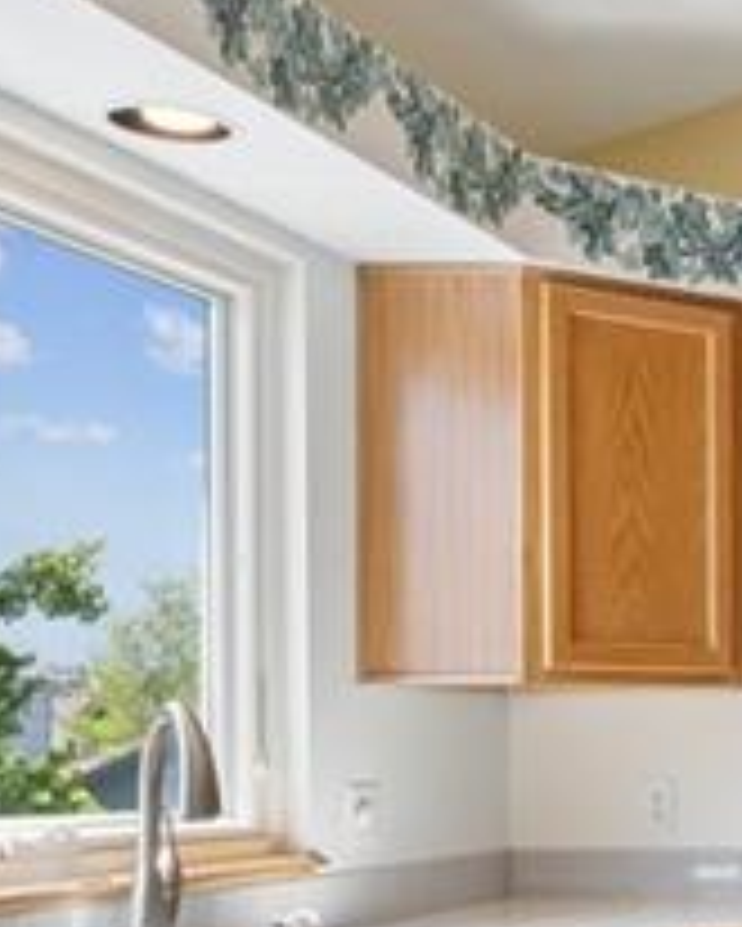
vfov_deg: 26.6
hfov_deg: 17.7
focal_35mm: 70
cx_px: 1331
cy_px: 756
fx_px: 1920
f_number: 11
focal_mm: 15
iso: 100
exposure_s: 1/5
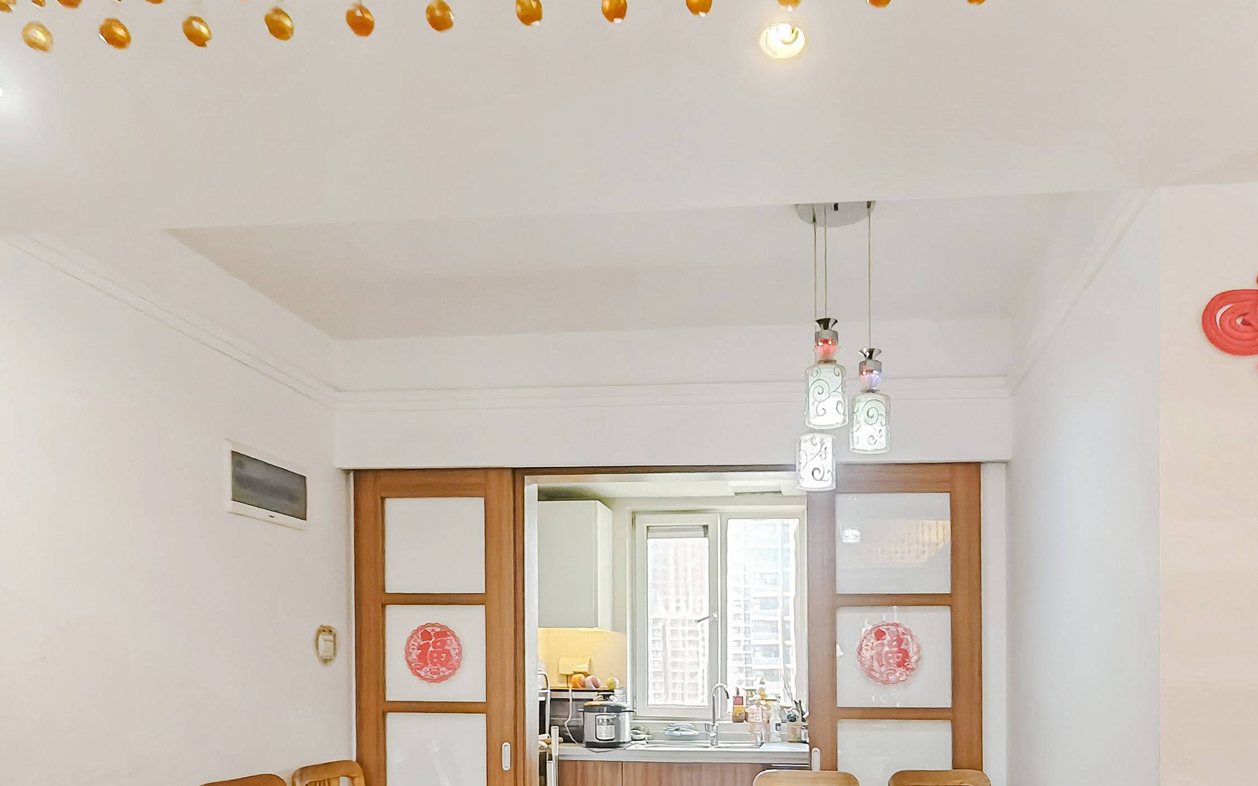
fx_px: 857
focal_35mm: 25
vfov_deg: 45.4
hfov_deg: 72.2
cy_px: 685
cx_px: 710
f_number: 2
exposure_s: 1/50
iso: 640
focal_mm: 1.82
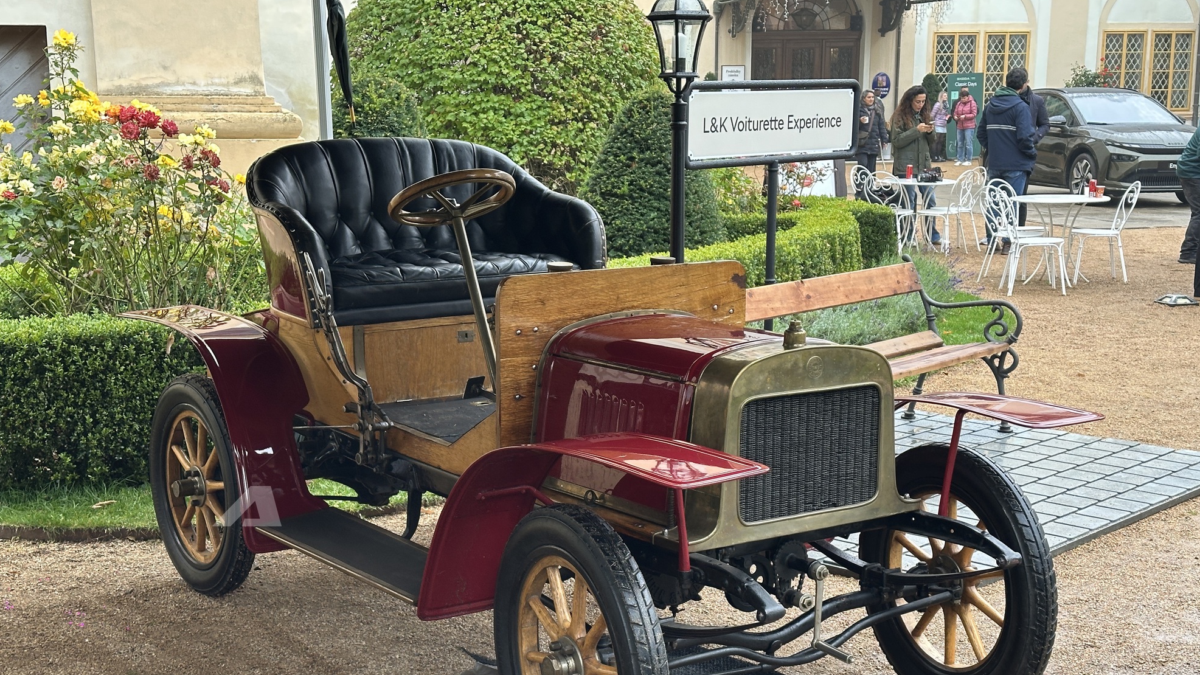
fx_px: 1686
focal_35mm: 53
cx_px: 595
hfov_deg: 39.2
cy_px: 426
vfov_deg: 22.6
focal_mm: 6.86
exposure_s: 1/107
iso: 80
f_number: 1.78
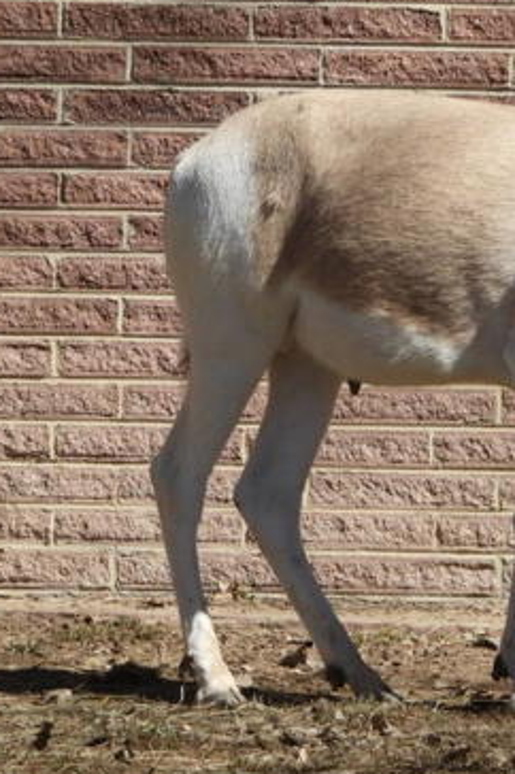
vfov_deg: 2.1
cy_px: 402
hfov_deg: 1.4
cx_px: 619
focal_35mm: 991
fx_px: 21304
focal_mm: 77.8
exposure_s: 1/640
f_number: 5
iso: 100
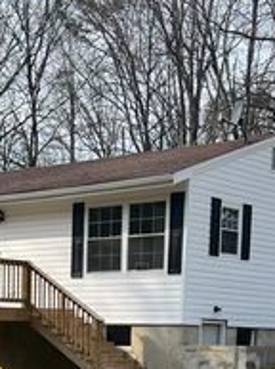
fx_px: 956
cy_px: 433
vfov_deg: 20.5
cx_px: 92
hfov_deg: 16.3
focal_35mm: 90
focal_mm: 5.7
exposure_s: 1/2165
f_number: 1.5
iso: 50
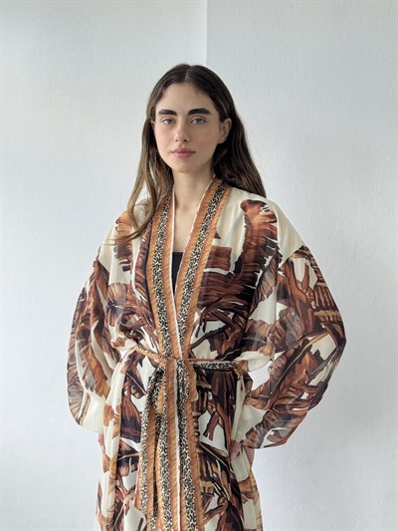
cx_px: 199
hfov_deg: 30.3
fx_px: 736
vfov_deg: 39.6
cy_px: 266
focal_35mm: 48
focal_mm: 6.76
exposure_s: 1/165
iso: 64
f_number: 1.78
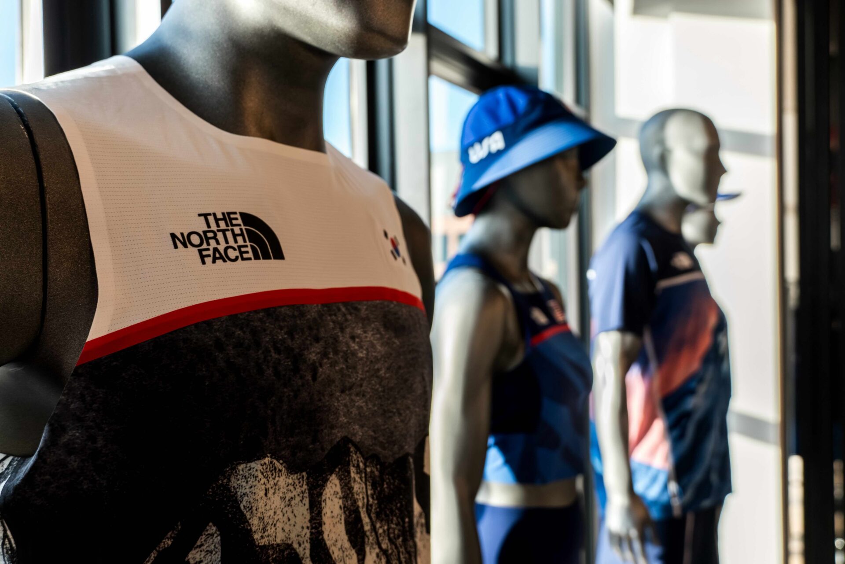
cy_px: 282
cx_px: 422
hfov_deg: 55.8
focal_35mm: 34
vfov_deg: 38.9
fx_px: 798
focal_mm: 23
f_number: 4
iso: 400
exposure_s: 1/160
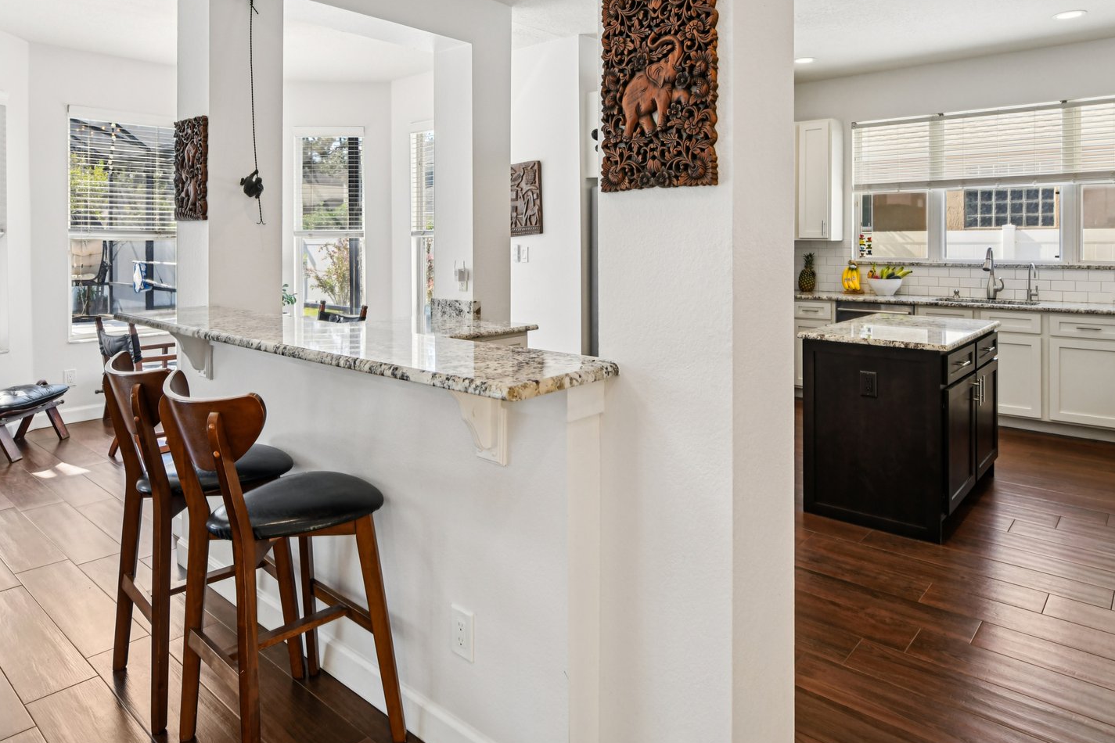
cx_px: 546
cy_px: 247
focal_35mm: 23
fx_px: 712
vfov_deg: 54.0
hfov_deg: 76.1
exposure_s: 1/50
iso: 400
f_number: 8
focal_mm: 16
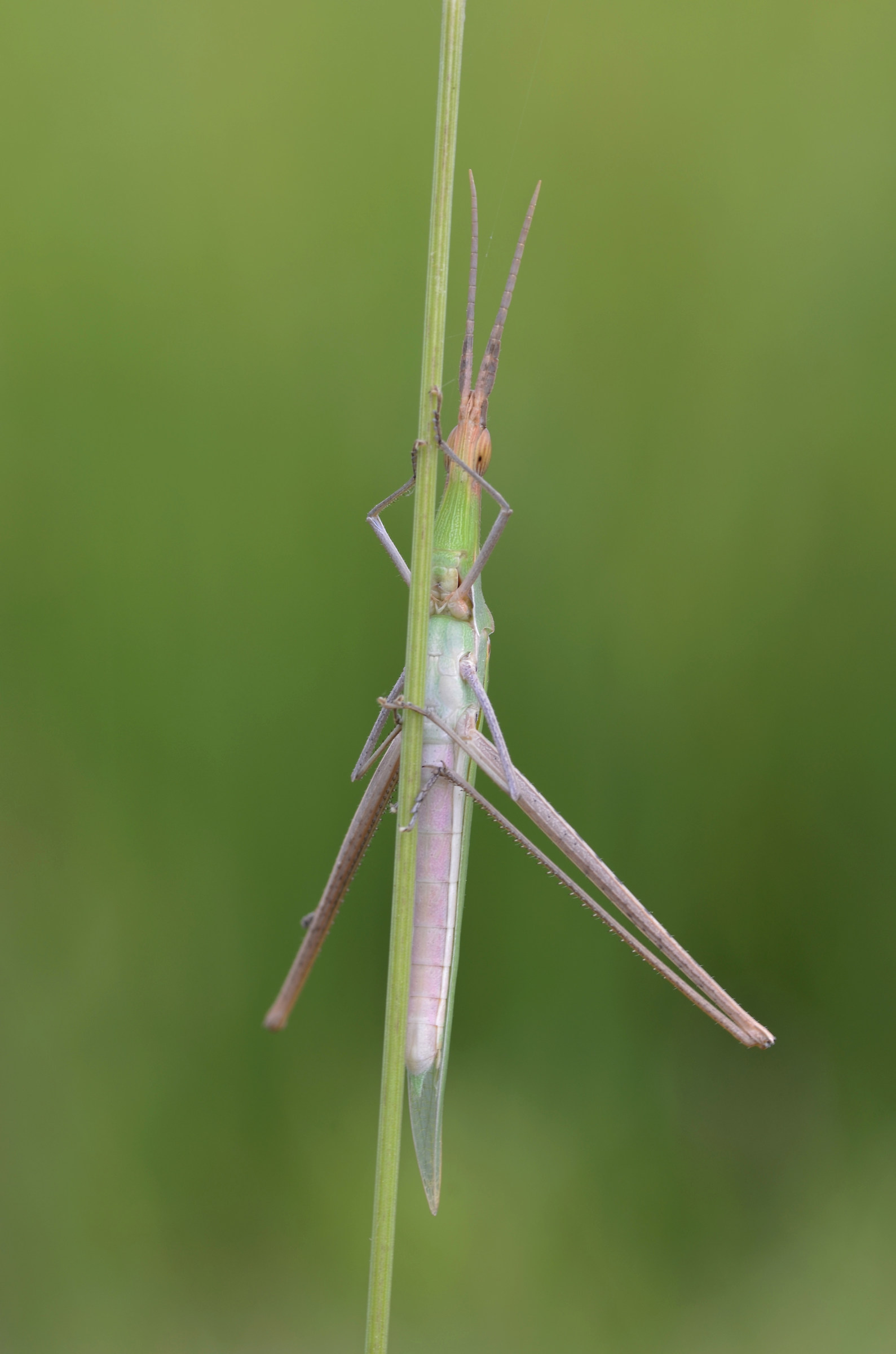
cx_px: 448
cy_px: 677
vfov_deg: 13.1
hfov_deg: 8.7
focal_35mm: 158
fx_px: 5908
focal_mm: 105
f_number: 13
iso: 125
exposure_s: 1/6
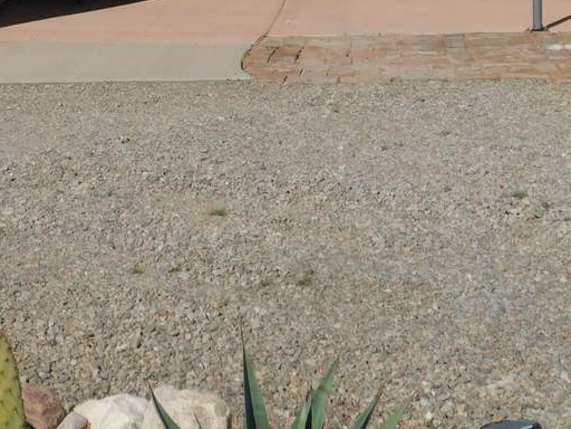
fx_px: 1650
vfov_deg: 14.4
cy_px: -49
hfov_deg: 19.6
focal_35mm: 100
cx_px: 332
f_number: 7.2
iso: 125
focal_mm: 7.1
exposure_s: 1/800
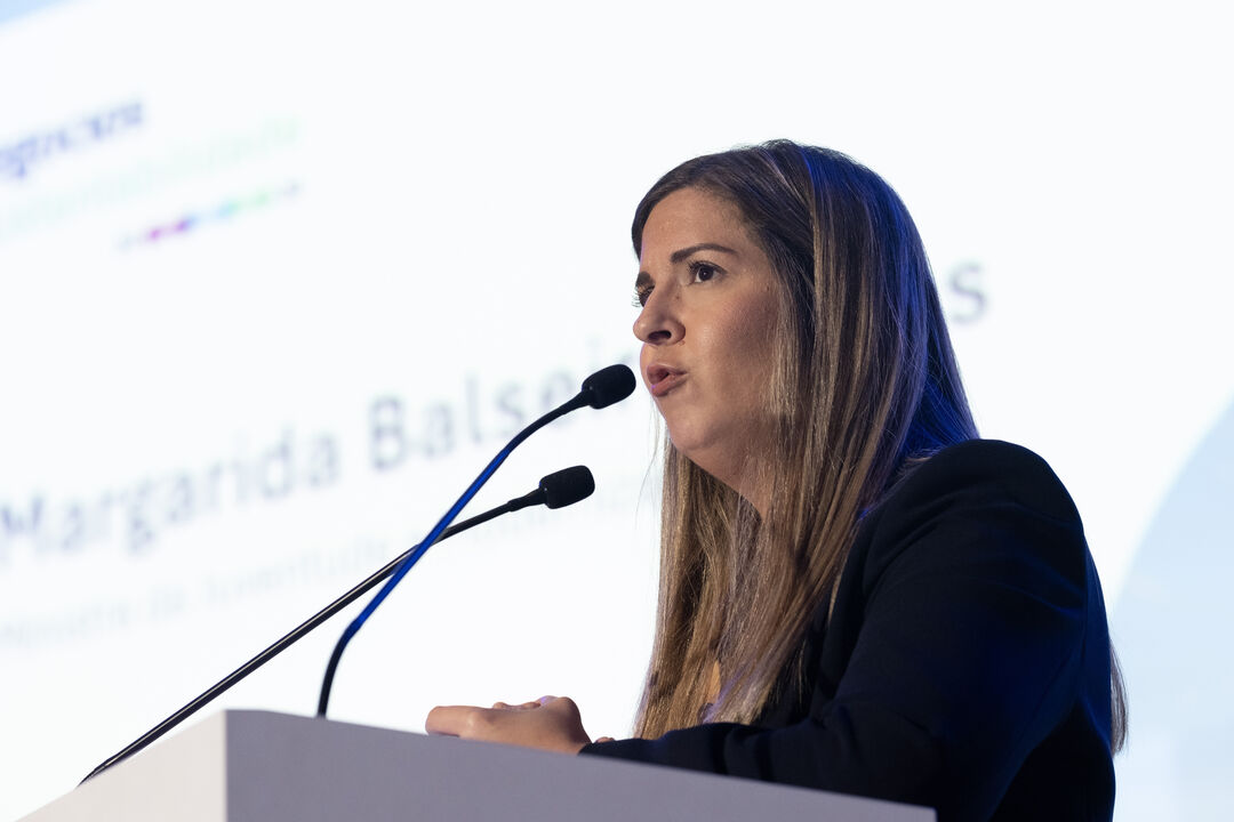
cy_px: 411
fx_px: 4627
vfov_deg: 10.2
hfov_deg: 15.2
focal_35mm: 135
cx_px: 617
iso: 2000
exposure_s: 1/320
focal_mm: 90
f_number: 3.2
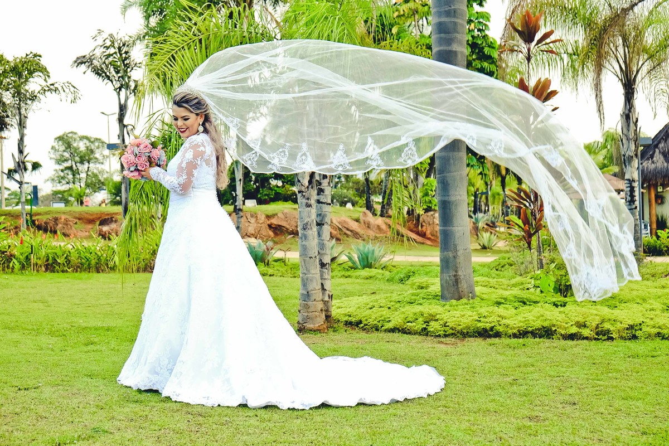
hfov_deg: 38.9
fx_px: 948
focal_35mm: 51
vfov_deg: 26.5
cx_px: 334
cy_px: 223
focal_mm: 34.3
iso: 500
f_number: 4
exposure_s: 1/180
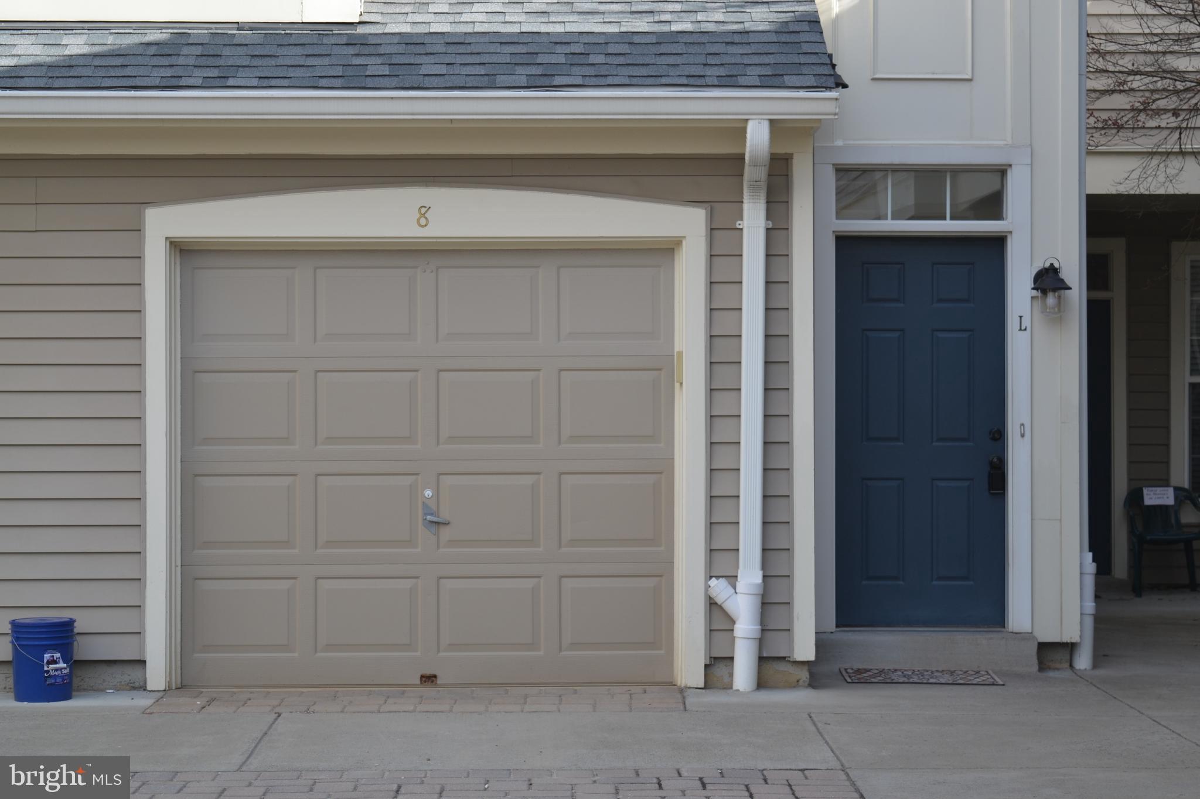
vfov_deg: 16.6
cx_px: 600
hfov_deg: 24.6
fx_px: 2750
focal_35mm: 82
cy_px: 400
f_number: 5.6
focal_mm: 55
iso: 100
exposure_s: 1/125
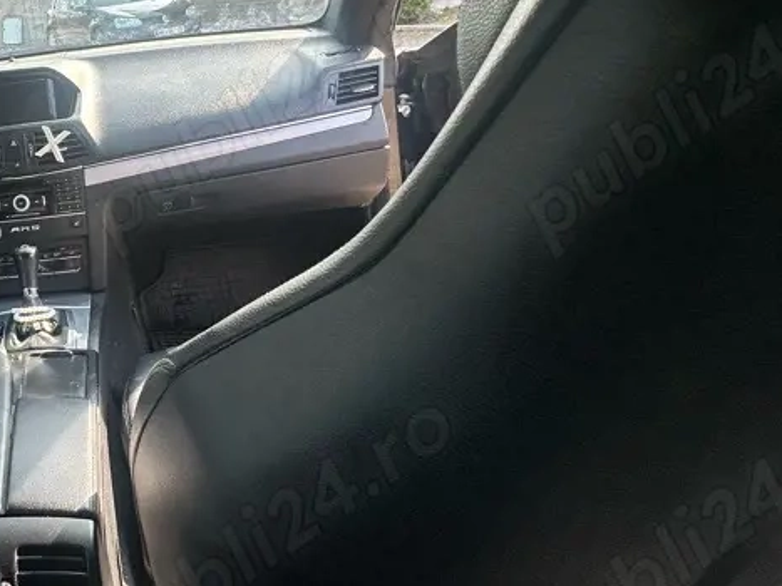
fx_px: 678
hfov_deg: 46.5
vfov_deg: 44.5
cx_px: -52
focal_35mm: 30
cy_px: 117
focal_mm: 2.22
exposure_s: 1/171
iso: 40
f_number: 2.2
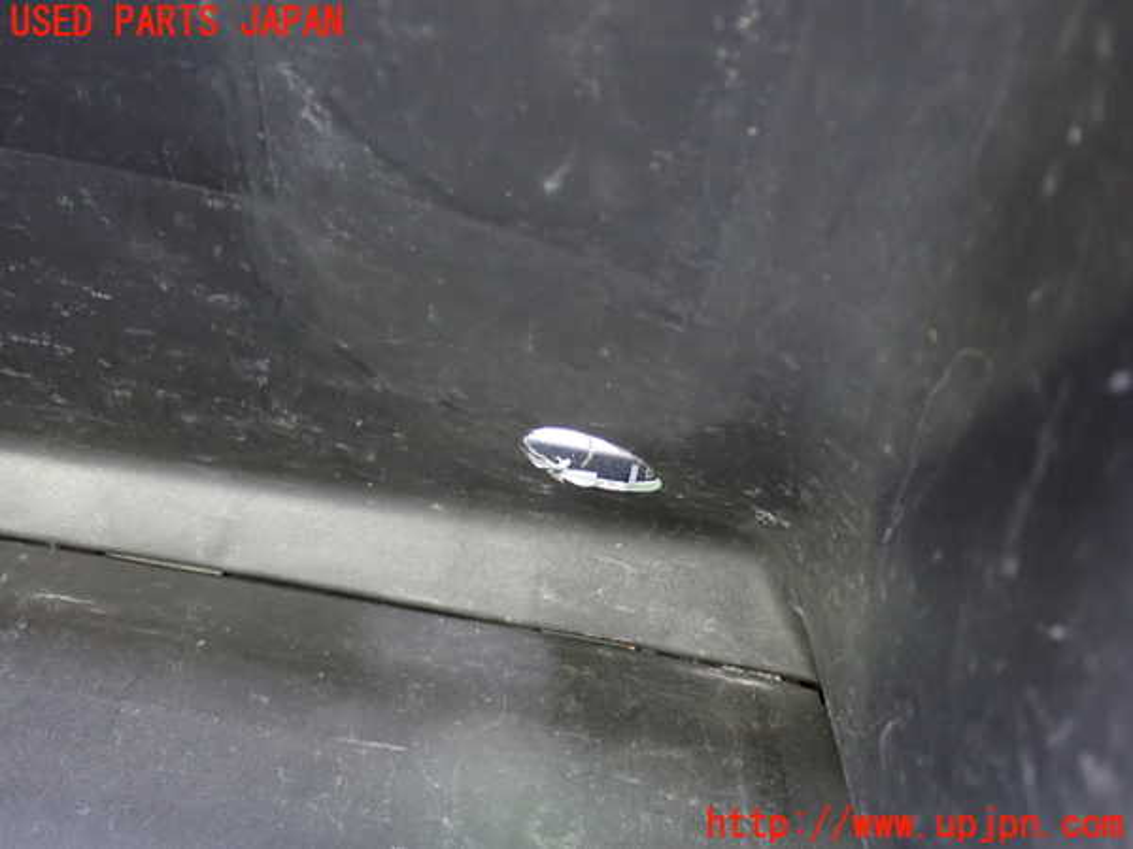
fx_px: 1244
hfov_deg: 49.0
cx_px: 566
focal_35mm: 38
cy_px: 424
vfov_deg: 37.7
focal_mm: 6.83
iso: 800
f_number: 2.7
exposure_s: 1/13
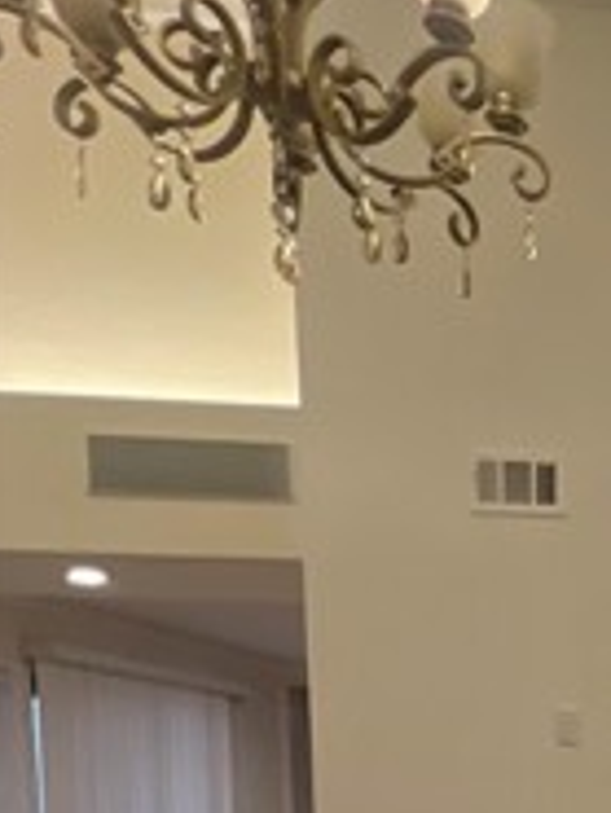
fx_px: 1058
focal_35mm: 45
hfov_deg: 22.6
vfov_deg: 35.9
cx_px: 1033
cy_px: 892
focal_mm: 1.57
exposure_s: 1/120
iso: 160
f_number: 1.8
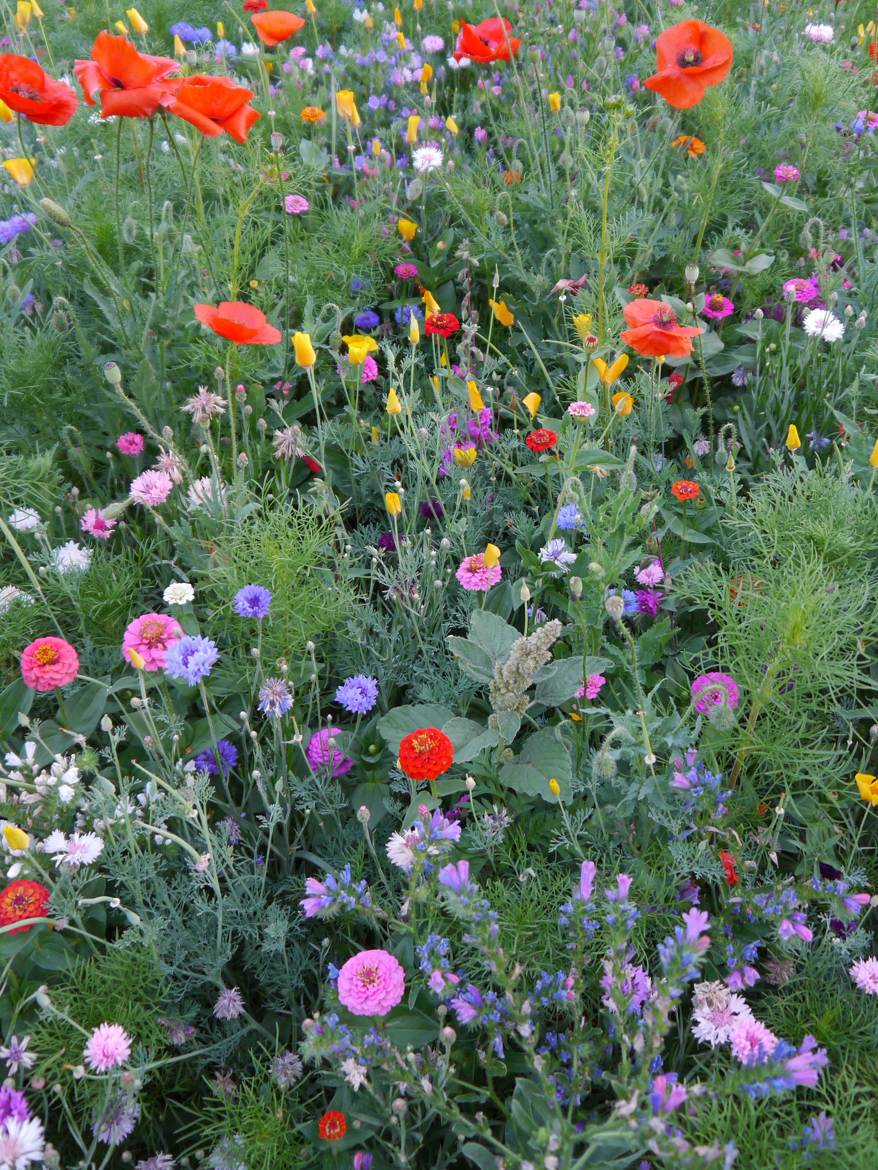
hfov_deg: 40.7
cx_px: 472
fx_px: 1183
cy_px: 472
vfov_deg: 52.3
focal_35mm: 35
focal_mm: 14
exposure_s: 1/60
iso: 320
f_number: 3.5
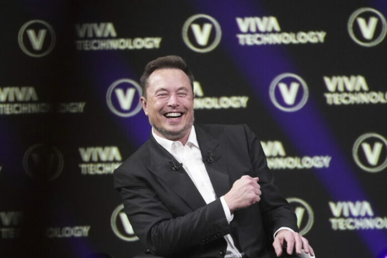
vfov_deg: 2.3
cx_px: 194
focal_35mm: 600
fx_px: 6449
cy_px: 129
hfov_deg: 3.4
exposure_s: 1/250
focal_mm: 400
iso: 6400
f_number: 5.6
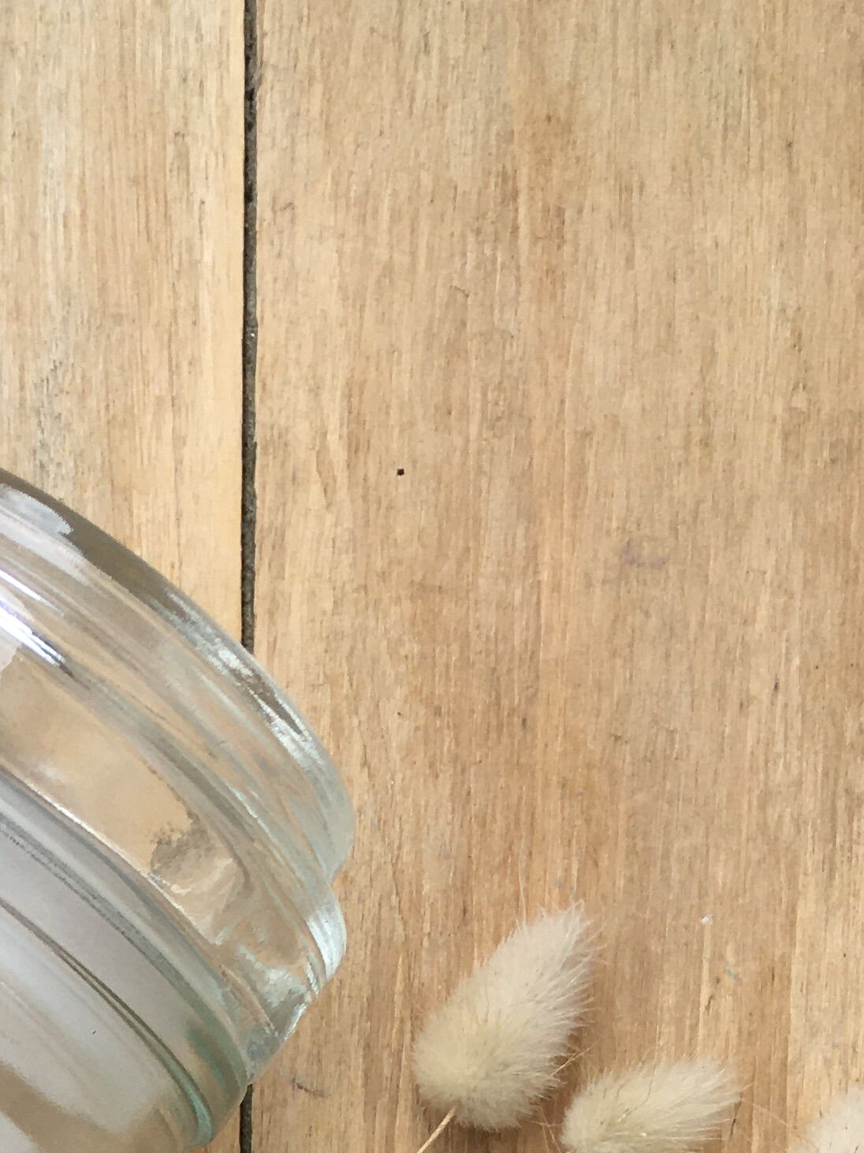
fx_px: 2663
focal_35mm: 80
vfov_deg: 22.1
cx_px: -259
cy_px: 1466
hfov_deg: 17.3
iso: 25
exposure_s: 1/262
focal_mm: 4.15
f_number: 2.2
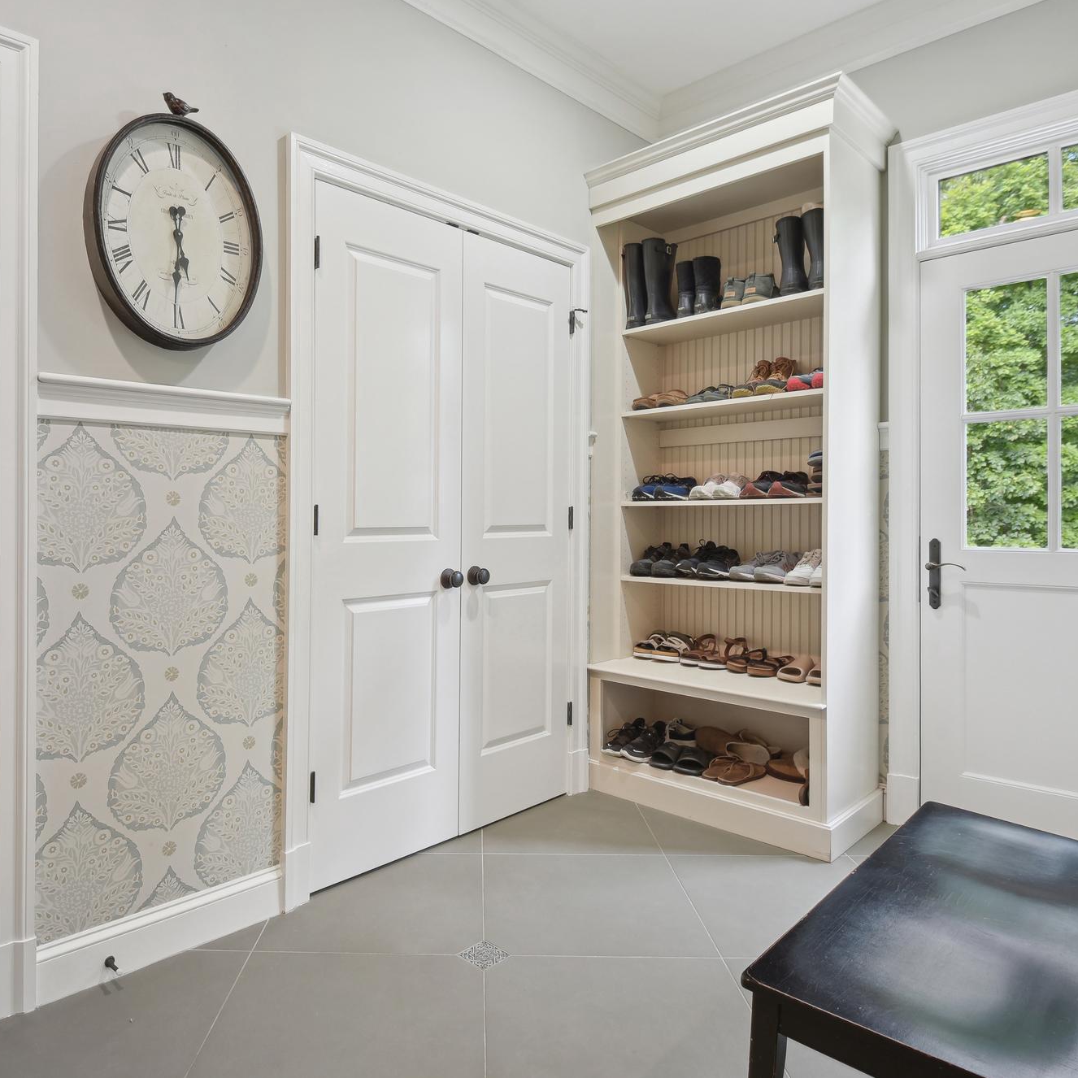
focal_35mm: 21
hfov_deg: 71.4
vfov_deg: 72.1
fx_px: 740
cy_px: 525
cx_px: 431
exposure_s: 1/3.33
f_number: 8
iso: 400
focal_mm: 16
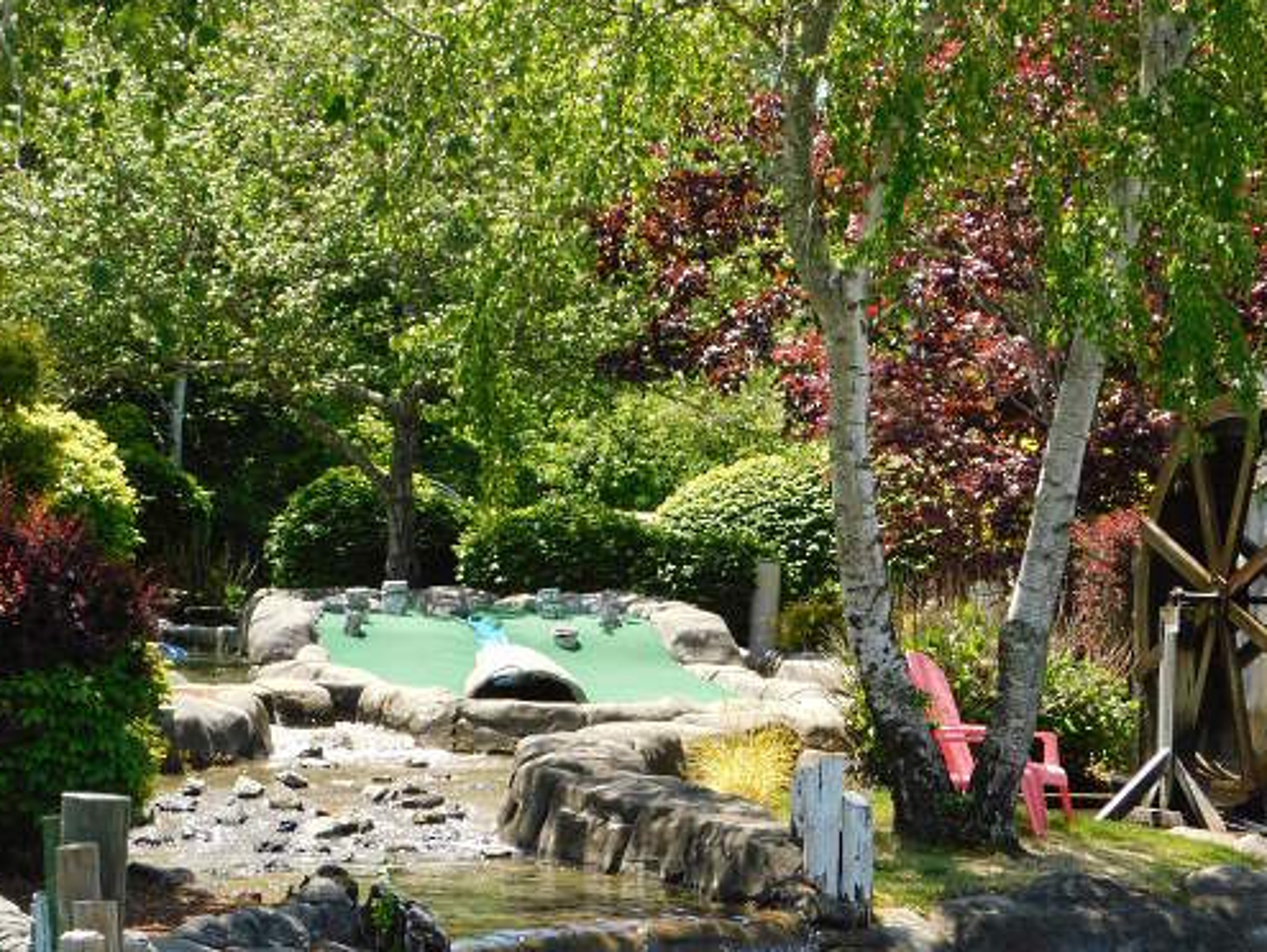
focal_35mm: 105
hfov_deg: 18.7
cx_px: 814
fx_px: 3846
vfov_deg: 14.1
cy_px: 596
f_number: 4.4
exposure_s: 1/320
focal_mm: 14.2
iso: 125
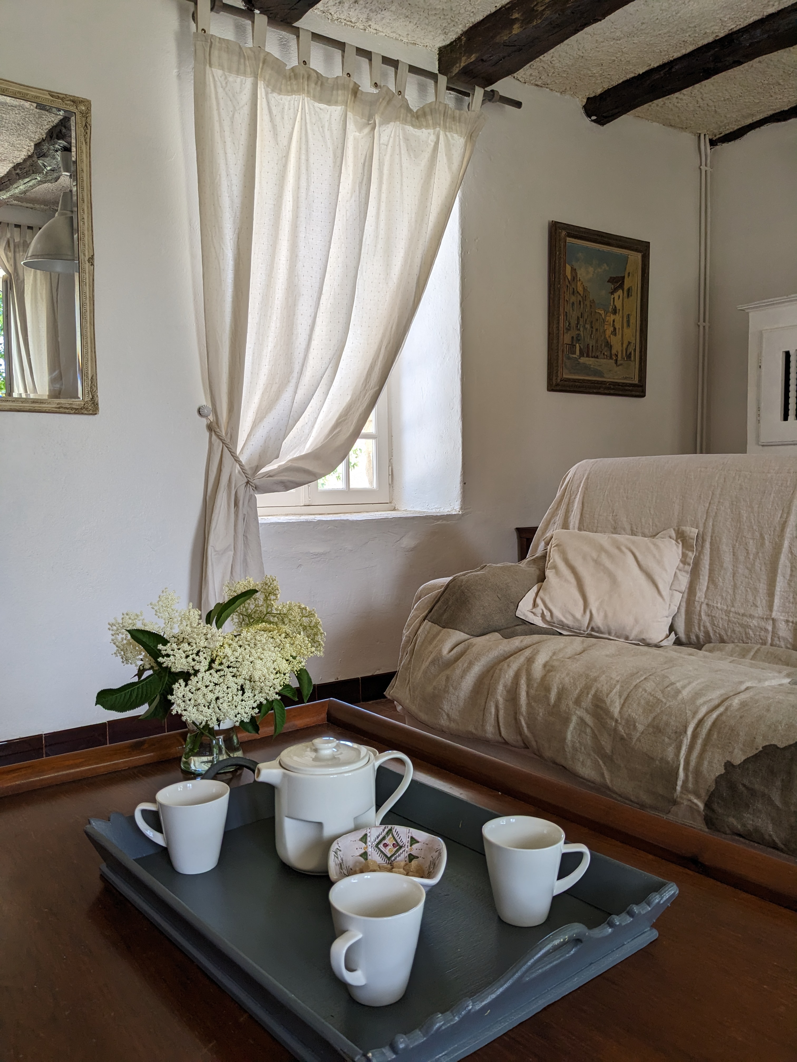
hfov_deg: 51.4
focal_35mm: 27
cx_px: 398
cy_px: 531
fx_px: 829
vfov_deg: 65.3
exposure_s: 1/249
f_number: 1.73
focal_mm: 4.38
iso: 54
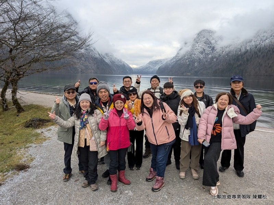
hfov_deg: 71.6
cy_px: 102
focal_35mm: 24
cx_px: 137
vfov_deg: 56.8
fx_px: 190
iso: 25
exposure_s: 1/280
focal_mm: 6.9
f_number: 1.68
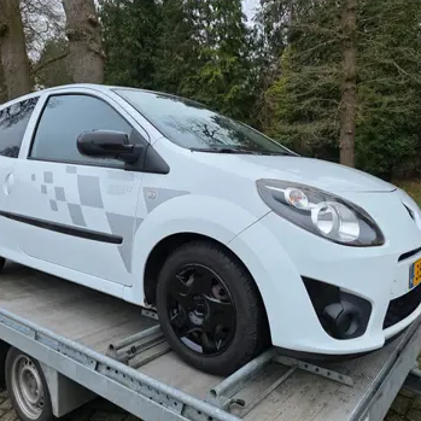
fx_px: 385
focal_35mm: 28
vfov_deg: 57.3
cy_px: 211
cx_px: 210
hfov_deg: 57.3
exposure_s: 1/180
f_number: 1.7
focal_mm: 6.3
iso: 160
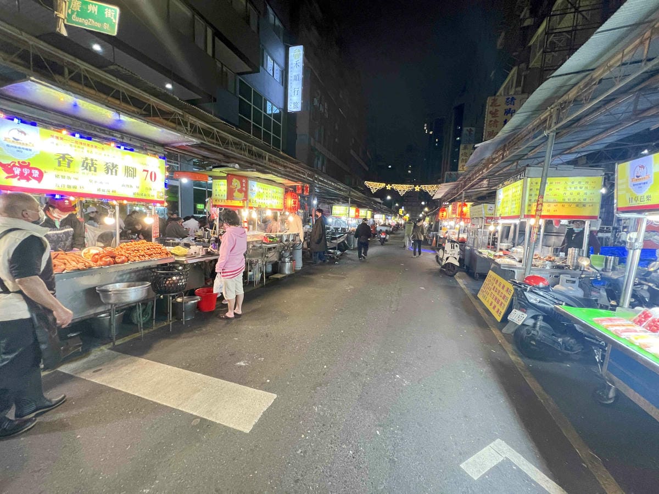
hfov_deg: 106.2
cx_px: 330
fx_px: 247
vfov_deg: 89.9
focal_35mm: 13
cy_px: 247
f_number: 1.8
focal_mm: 1.57
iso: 320
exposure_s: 1/60
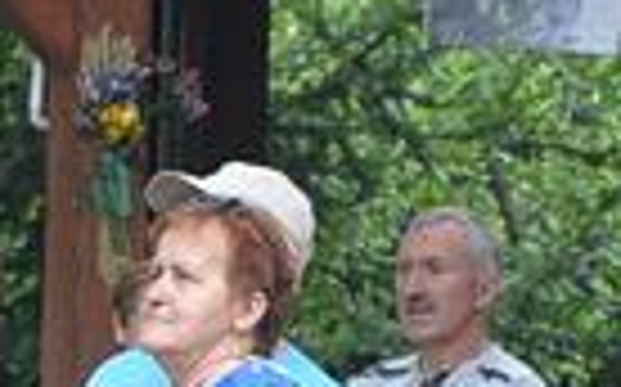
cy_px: 655
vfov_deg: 2.0
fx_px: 11110
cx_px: 40
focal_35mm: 657
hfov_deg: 3.2
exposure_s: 1/60
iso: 1600
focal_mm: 70
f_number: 4.5
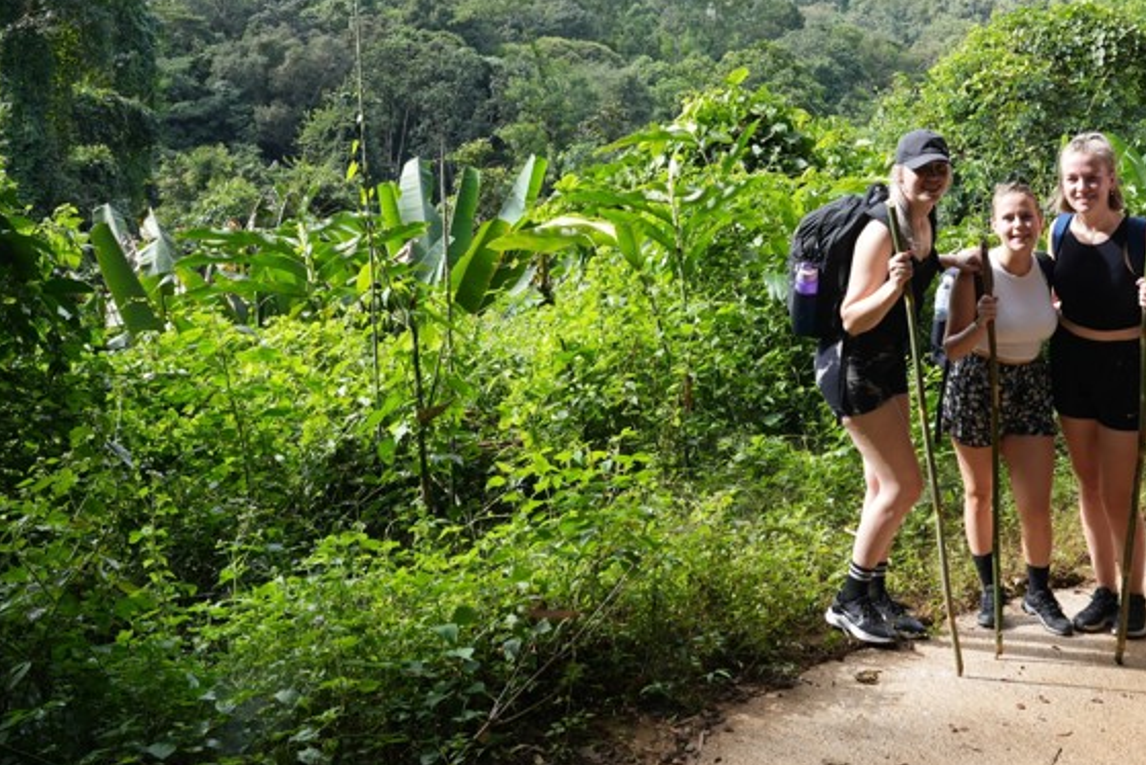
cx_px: 734
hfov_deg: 44.0
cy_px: 163
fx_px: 1401
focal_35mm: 44
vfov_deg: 29.9
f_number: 9
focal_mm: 24
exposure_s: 1/60
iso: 160
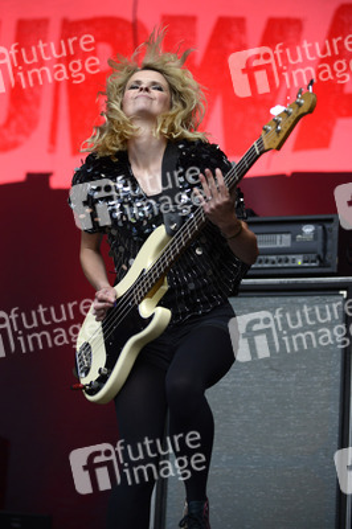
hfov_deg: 14.4
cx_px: 176
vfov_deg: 21.5
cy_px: 264
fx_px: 1396
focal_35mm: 95
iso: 1000
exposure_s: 1/640
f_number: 2.8
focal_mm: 95
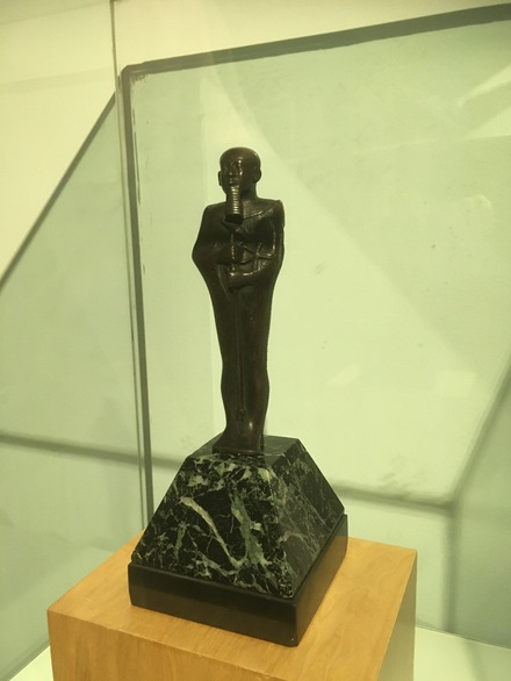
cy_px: 340
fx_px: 570
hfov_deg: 48.3
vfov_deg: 61.6
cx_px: 256
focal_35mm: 29
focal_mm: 4.15
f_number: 2.2
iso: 200
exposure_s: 1/33
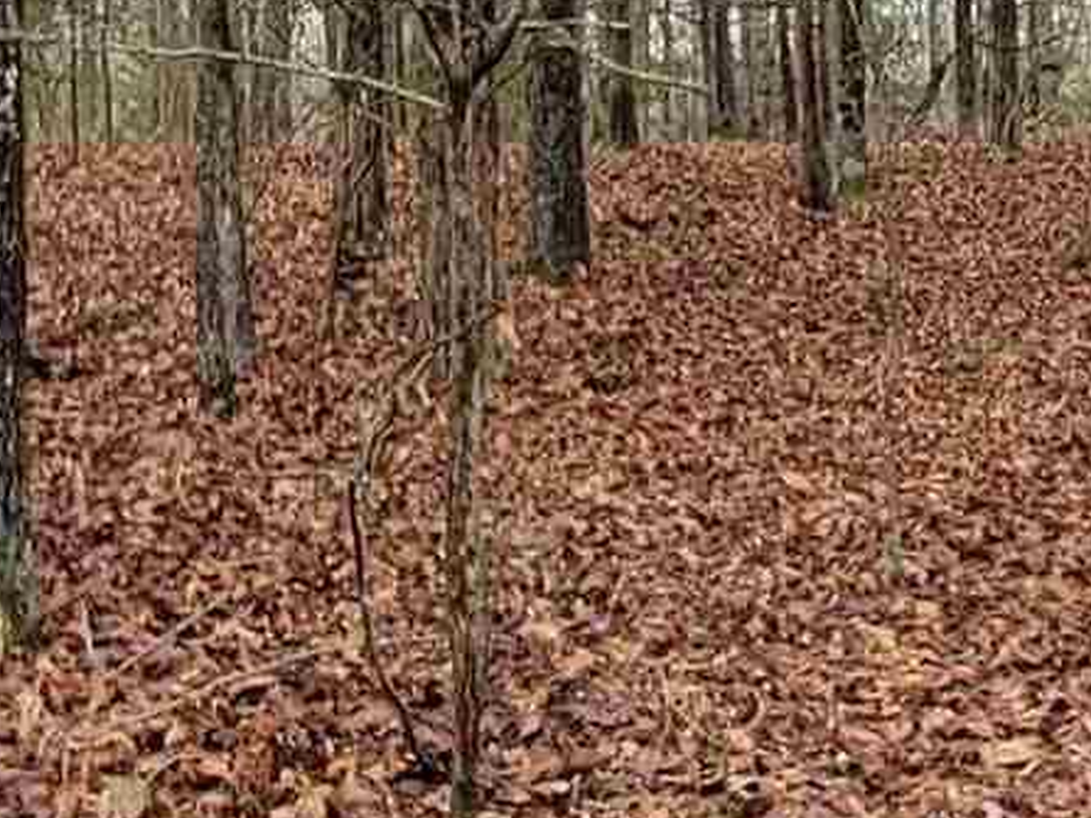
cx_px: 1062
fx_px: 2837
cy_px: 221
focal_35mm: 90
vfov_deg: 16.3
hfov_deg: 21.1
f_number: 2.2
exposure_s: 1/230
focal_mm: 2.2
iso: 50
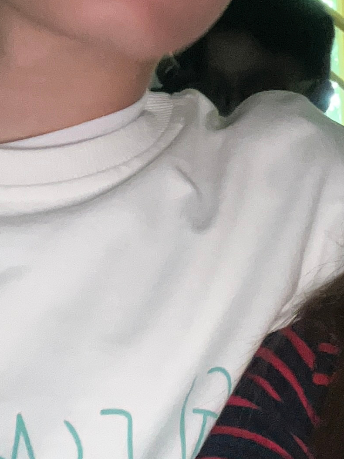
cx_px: 266
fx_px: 1166
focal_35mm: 88
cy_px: 3
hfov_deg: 16.7
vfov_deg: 21.5
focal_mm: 2.71
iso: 640
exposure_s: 1/16
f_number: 2.2
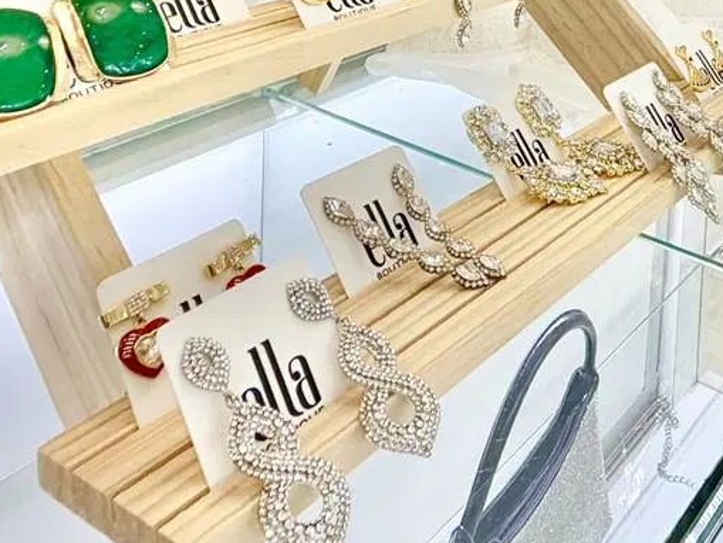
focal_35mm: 44
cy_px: -220
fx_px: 919
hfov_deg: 39.5
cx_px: 663
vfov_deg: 26.2
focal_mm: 2.22
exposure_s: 1/120
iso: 200
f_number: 2.2
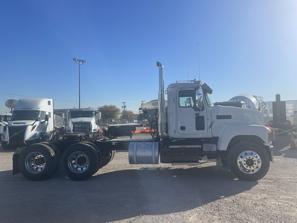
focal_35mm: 26
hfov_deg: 67.3
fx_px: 223
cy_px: 112
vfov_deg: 53.1
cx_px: 148
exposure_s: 1/4464
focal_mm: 4.2
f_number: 1.6
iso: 32
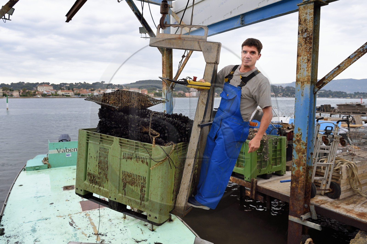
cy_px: 122
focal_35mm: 24
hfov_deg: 73.8
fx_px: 244
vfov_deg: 53.1
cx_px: 184
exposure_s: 1/160
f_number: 5
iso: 800
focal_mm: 24
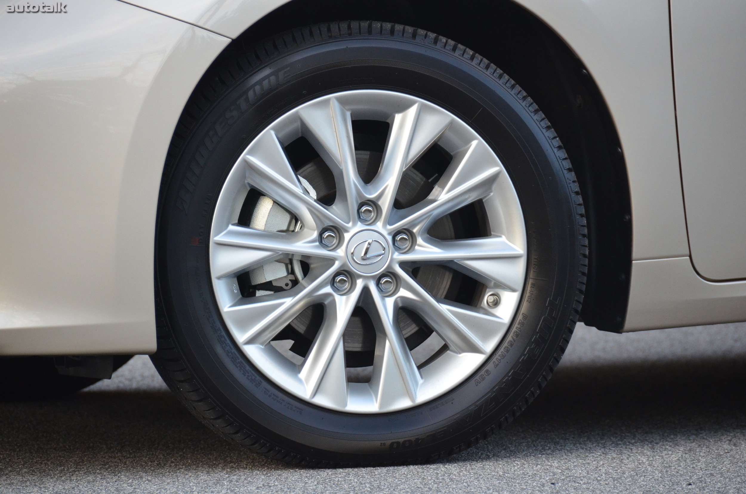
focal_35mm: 300
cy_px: 247
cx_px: 373
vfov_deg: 4.6
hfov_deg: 6.9
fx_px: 6204
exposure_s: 1/500
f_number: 5.6
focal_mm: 200
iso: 1400
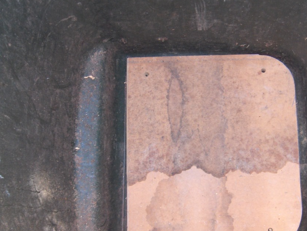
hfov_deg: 31.9
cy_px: 132
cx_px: 204
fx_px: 532
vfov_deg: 24.4
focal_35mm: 60
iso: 100
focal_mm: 8
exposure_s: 1/60
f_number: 2.8
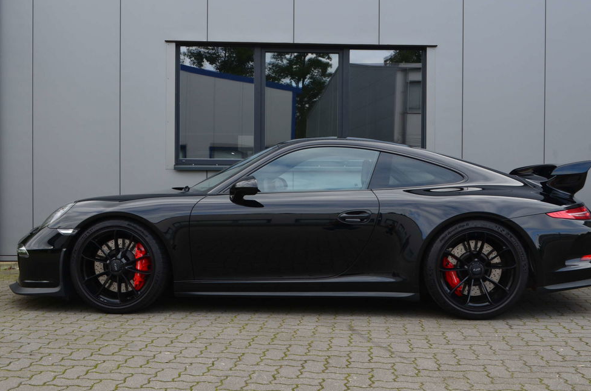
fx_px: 672
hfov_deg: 47.5
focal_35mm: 41
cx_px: 309
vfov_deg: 32.5
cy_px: 190
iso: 360
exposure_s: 1/60
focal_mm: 26
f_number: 10
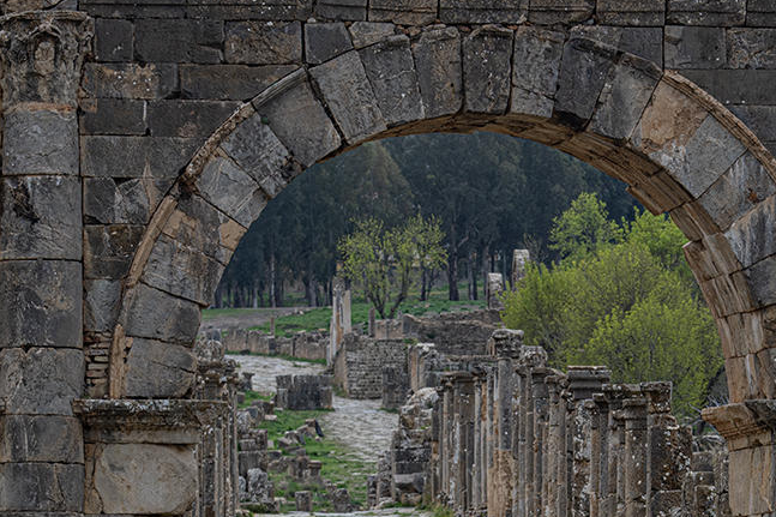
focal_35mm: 283
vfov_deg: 4.9
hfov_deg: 7.3
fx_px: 6098
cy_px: 429
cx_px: 534
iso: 100
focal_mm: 122
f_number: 8
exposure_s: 1/250
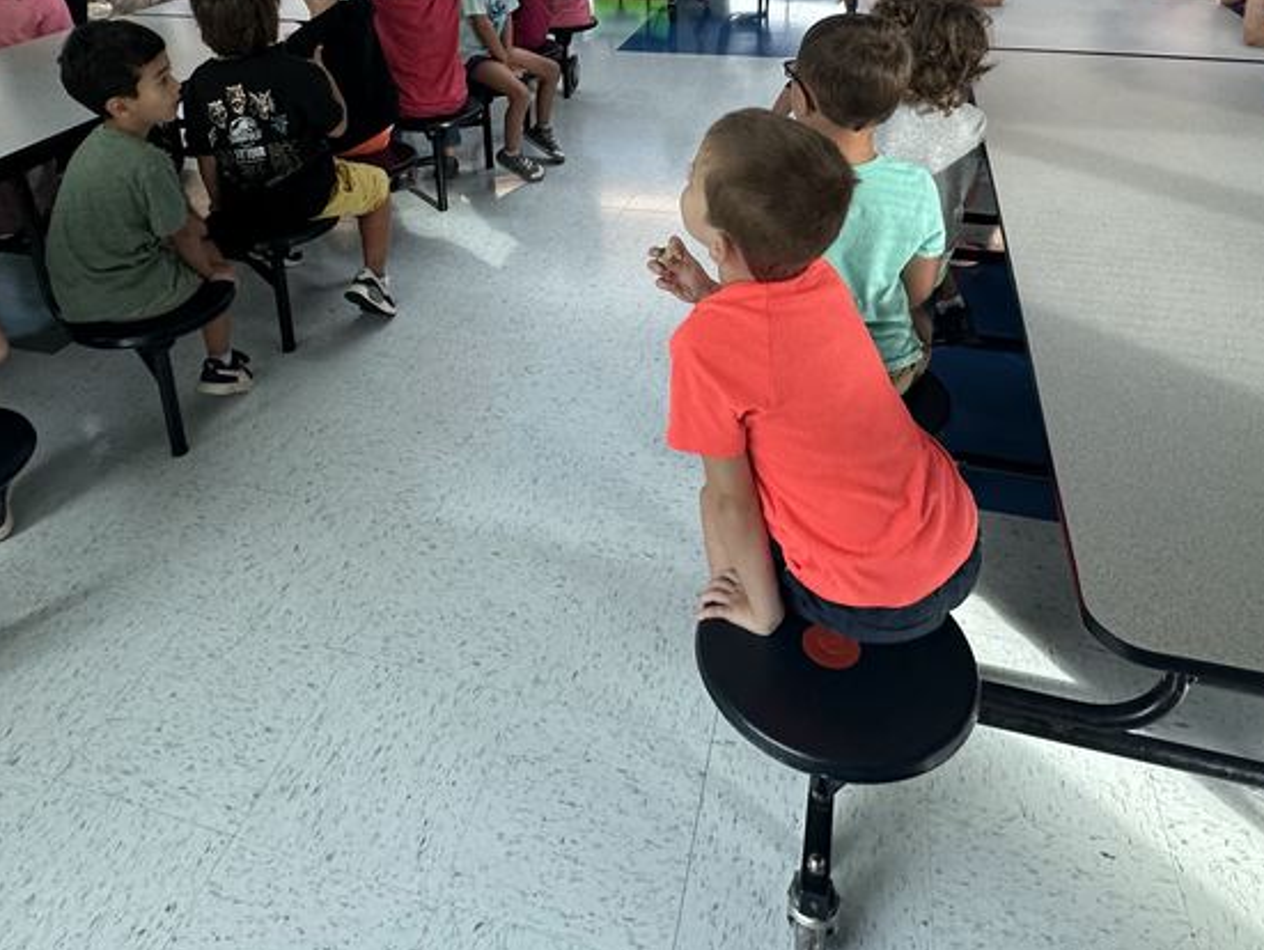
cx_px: 601
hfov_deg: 67.2
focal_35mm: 26
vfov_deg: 49.2
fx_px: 950
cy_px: 156
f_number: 2.2
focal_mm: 2.22
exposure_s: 1/120
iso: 160
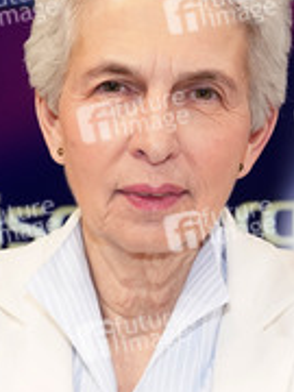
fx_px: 929
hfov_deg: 18.0
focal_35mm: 82
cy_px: 172
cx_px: 162
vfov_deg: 23.8
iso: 2000
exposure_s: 1/160
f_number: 5
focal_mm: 34
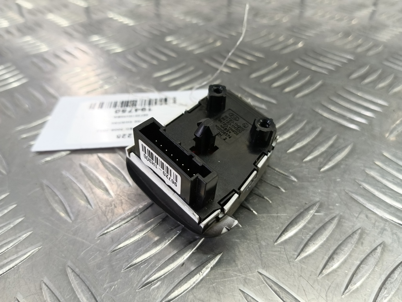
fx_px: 267
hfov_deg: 73.9
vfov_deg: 58.9
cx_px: 201
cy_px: 151
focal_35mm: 23
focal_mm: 4.11
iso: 121
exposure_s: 1/50
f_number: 1.6
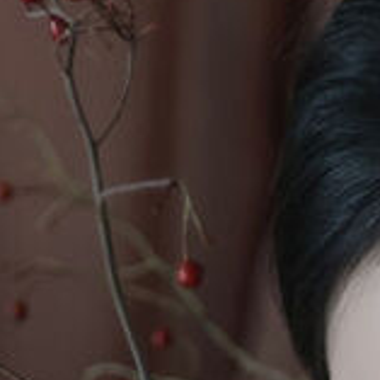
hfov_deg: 3.6
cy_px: 1328
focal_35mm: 477
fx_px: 5924
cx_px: 879
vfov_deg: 3.5
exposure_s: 1/125
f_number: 2.8
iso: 1000
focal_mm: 57
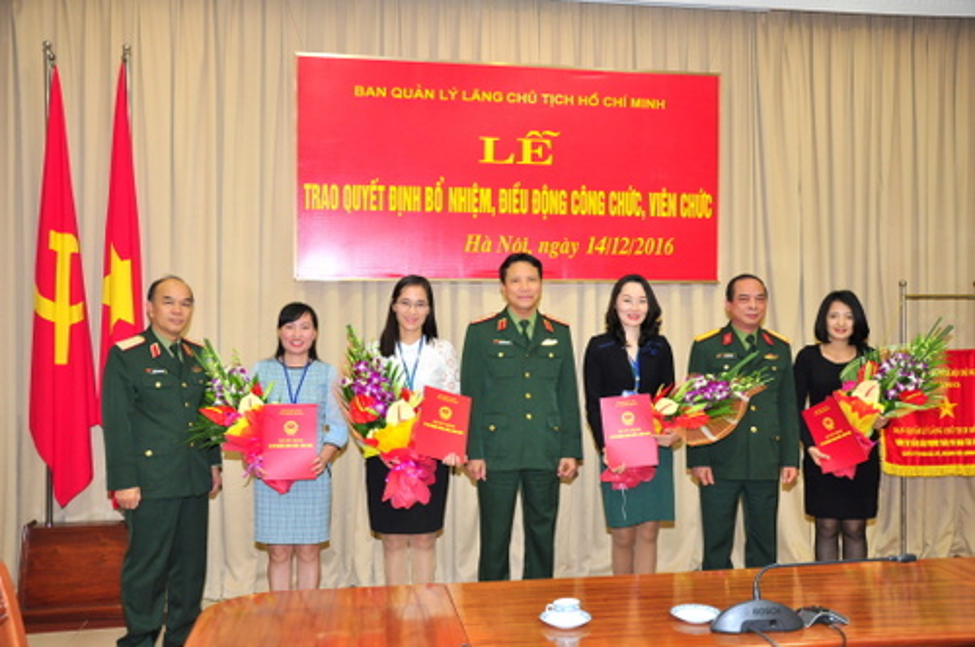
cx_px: 488
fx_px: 974
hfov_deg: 53.2
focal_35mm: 36
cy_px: 324
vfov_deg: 36.8
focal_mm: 24
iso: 800
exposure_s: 1/60
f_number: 5.6
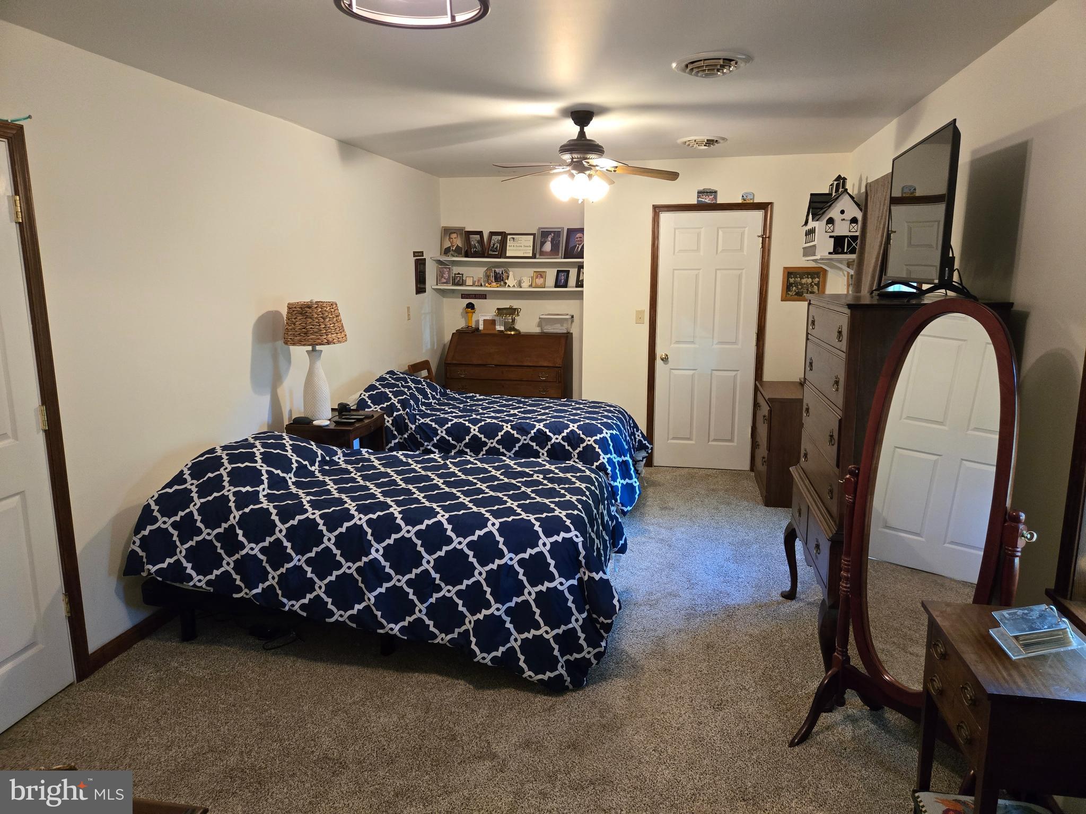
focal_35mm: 23
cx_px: 543
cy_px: 407
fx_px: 722
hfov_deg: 73.9
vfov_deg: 58.9
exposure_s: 1/120
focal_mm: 5.4
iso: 800
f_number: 1.8
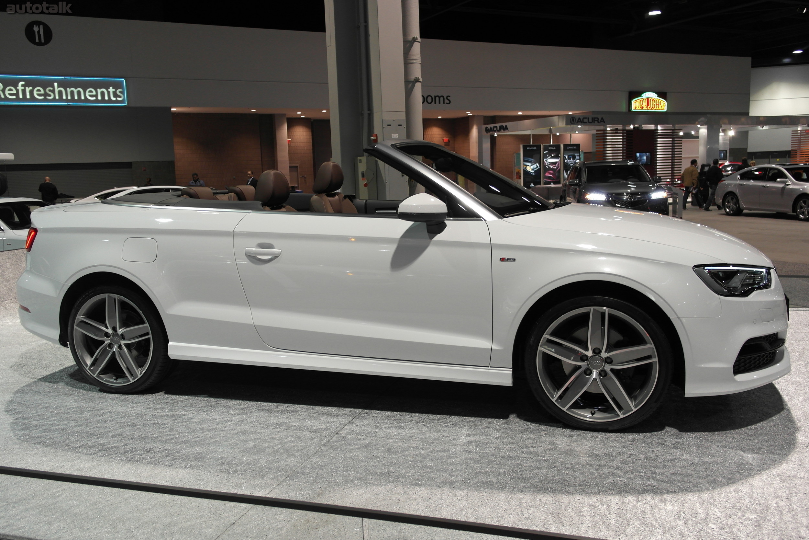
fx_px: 674
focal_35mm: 30
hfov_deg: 61.9
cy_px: 270
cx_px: 404
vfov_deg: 43.6
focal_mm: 20
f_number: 3.5
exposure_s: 1/50
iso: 400
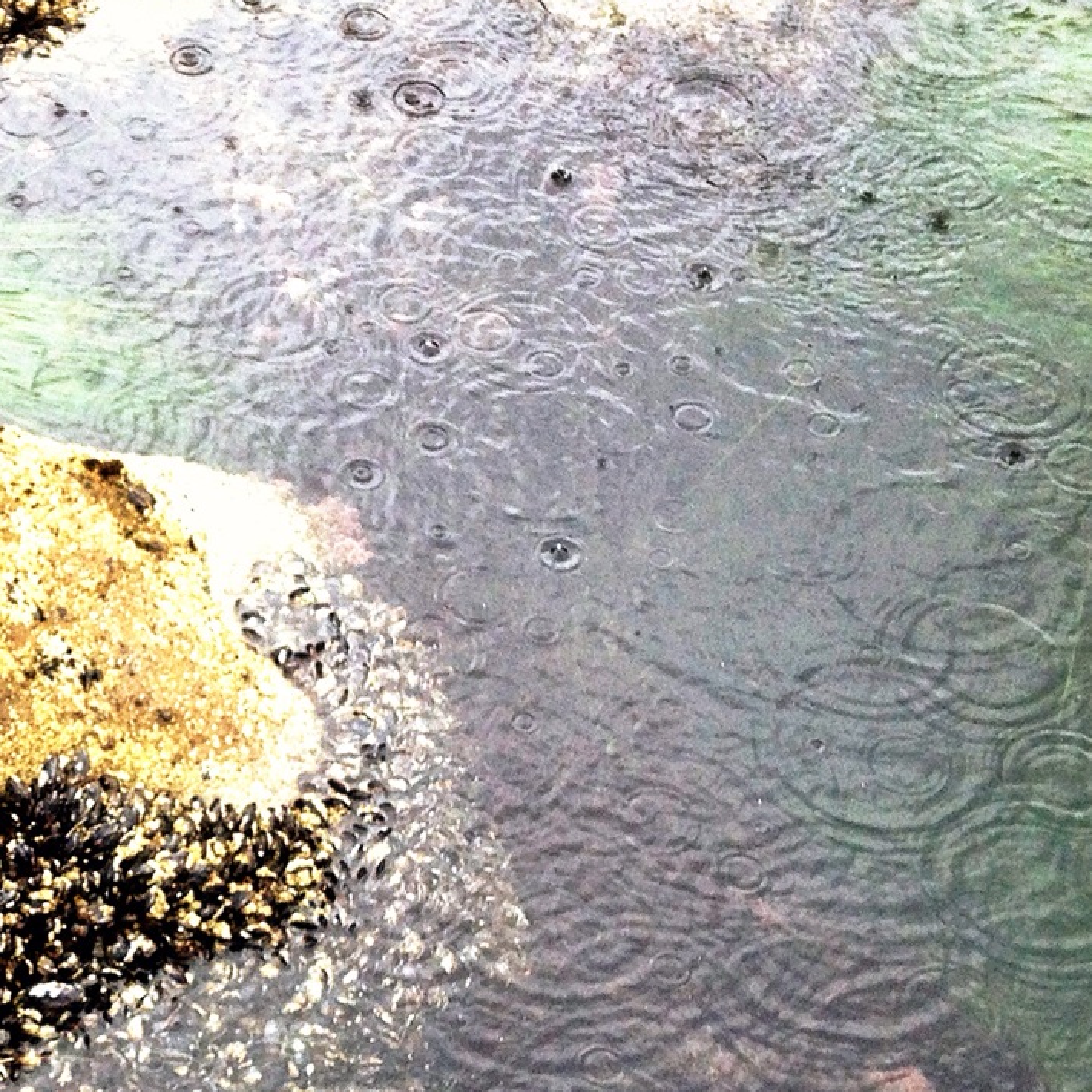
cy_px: 821
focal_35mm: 89
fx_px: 3176
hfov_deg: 18.8
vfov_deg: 19.4
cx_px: -64
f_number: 2.4
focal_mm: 4.28
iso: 80
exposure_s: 1/120
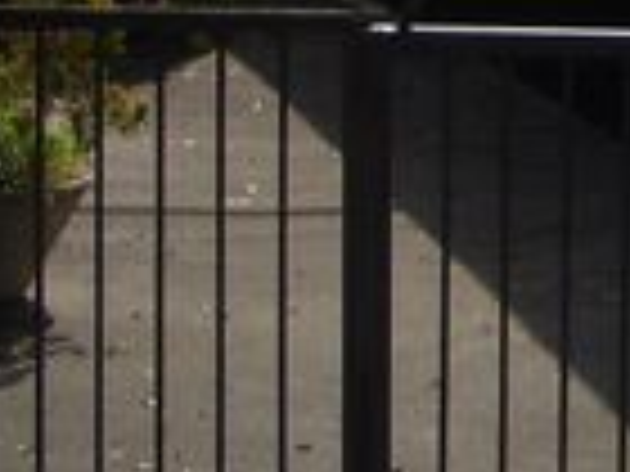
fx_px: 2967
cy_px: -438
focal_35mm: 163
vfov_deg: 8.7
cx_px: 1120
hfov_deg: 11.3
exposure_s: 1/400
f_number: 4.3
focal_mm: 5.8
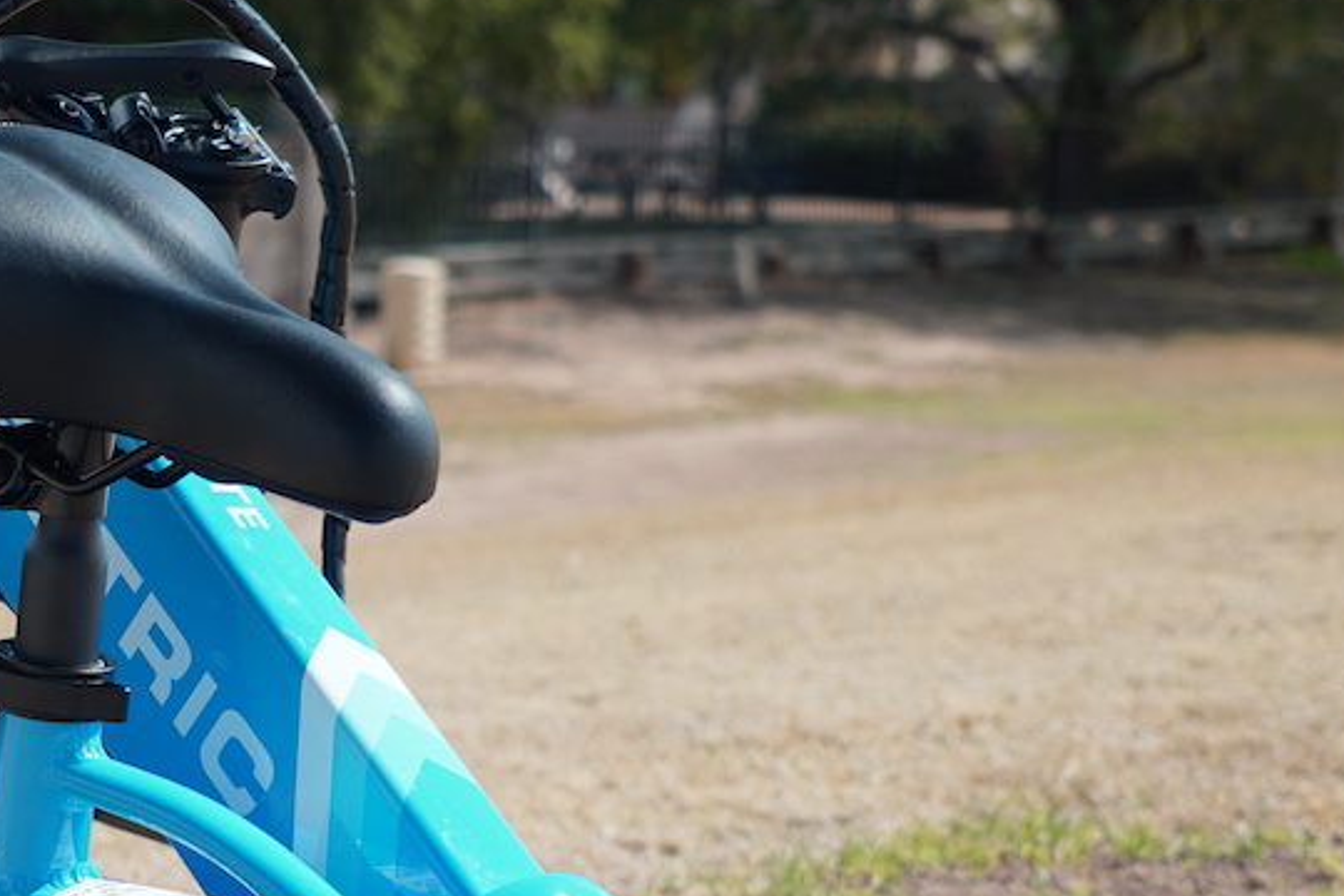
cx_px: -17
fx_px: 3733
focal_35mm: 100
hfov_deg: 19.8
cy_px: 689
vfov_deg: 13.6
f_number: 2.8
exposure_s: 1/80
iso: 100
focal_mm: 24
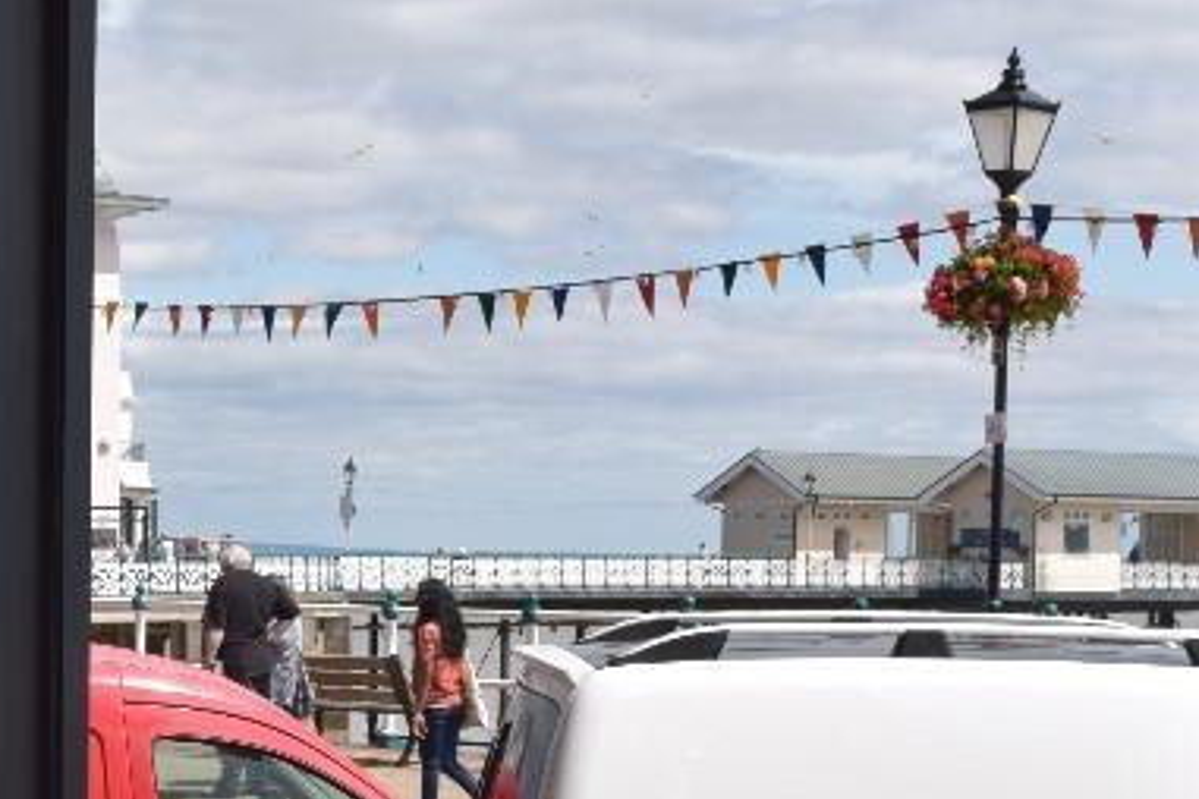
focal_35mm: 113
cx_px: -50
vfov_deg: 12.0
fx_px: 3763
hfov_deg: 17.6
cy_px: 766
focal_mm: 28
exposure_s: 1/200
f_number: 11
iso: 100
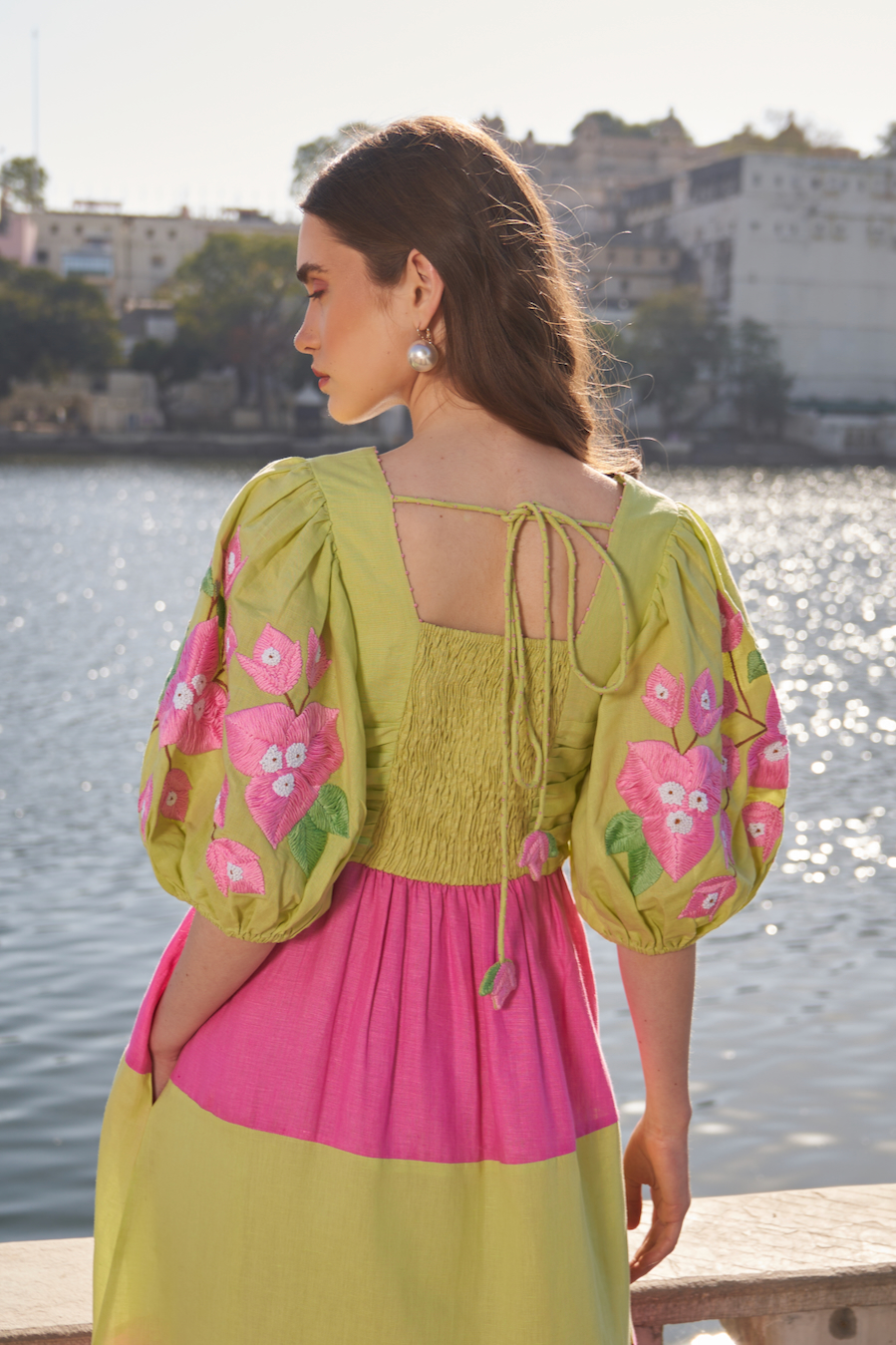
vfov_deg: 51.9
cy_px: 672
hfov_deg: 35.9
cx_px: 448
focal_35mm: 37
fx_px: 1382
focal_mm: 25
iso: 50
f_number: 2.8
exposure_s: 1/1000
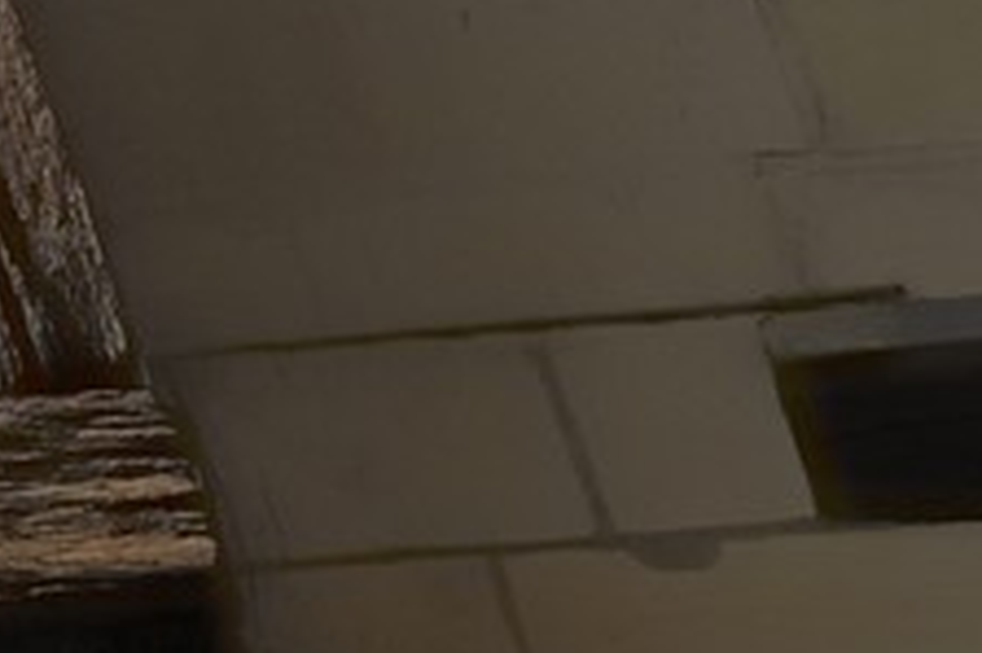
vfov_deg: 7.5
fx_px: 4089
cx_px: -2512
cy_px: -1560
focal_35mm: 150
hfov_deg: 9.0
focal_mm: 14
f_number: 10
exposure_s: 1/160
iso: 100
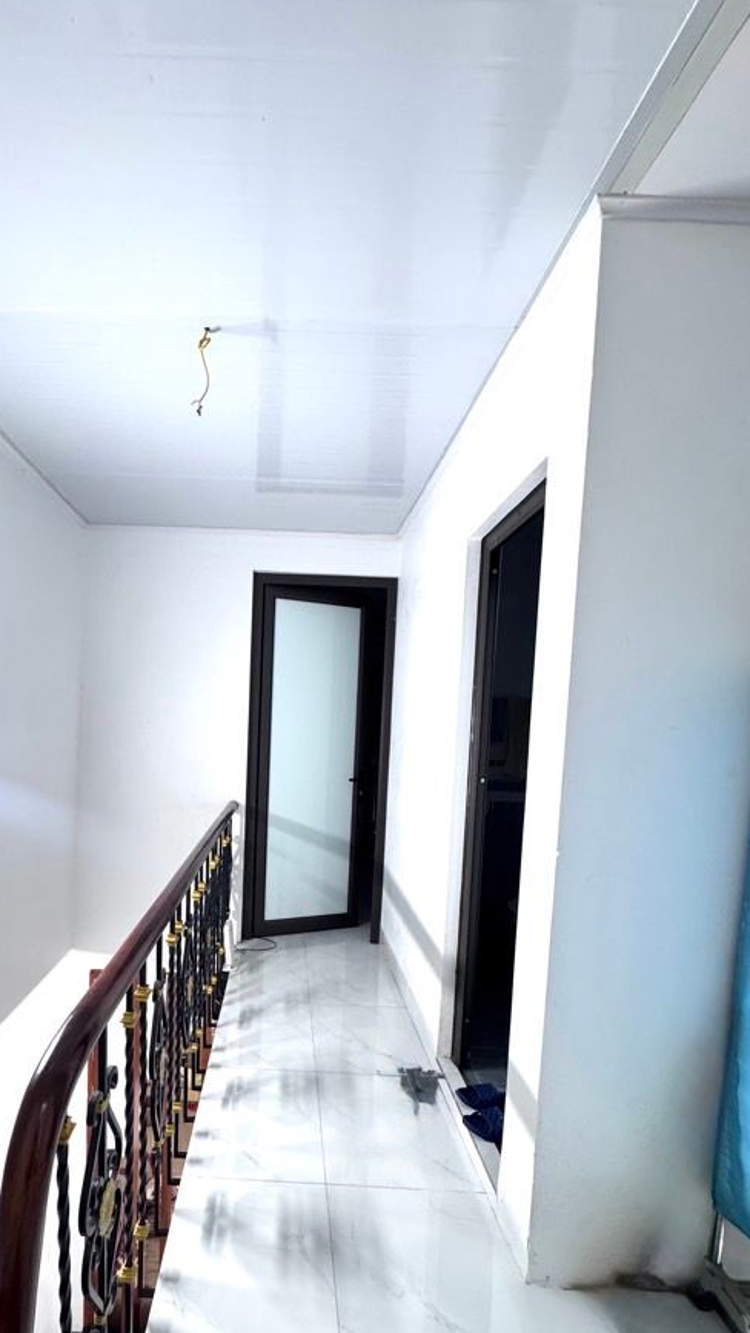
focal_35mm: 18
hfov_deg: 59.8
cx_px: 261
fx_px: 637
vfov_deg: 91.9
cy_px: 772
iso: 250
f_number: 2.2
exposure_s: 1/50
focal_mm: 2.22
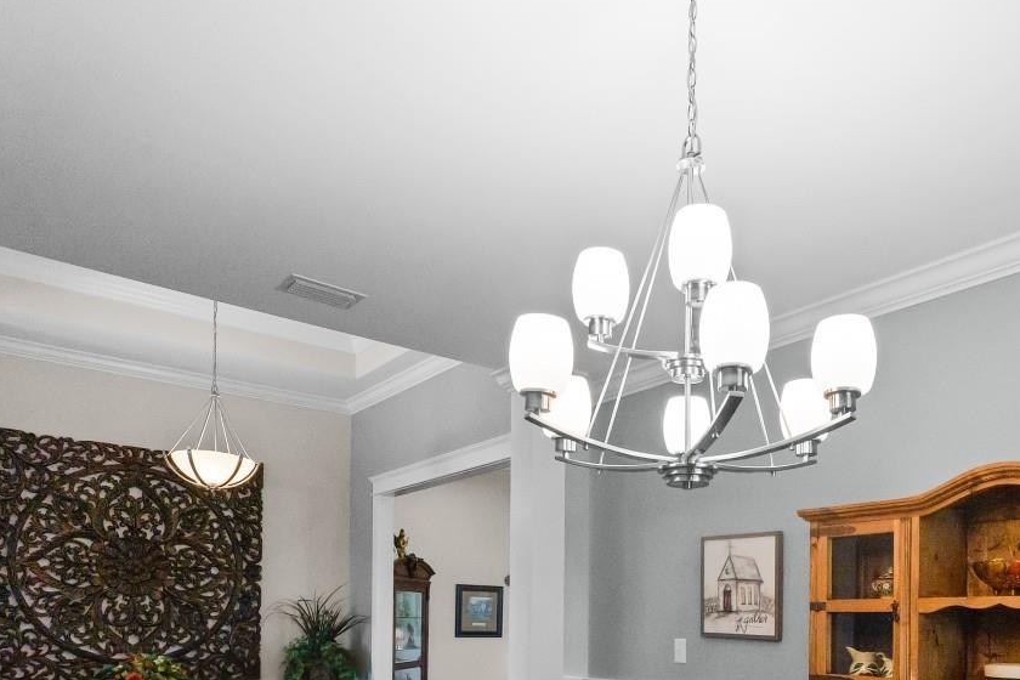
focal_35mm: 27
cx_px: 659
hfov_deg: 66.0
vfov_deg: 43.5
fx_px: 765
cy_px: 619
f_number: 9
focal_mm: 14
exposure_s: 1/125
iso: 500
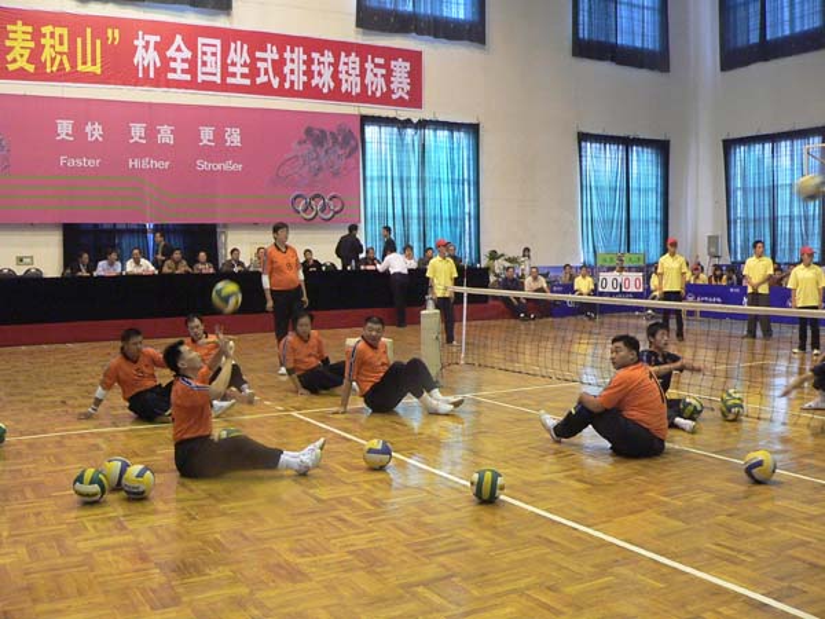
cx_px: 412
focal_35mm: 36
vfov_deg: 39.7
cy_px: 310
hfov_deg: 51.4
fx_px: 858
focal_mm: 6
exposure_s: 1/30
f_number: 2.8
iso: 400
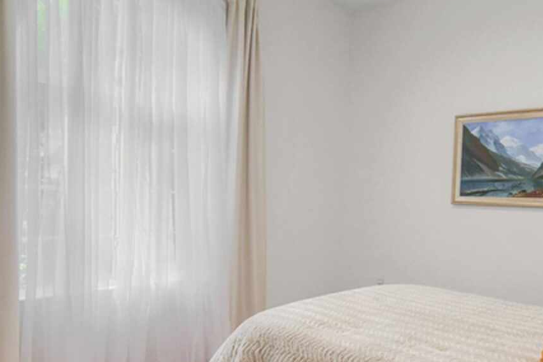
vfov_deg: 46.9
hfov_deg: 66.3
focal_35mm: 27
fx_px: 407
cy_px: 251
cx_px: 344
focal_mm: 12
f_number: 4
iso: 400
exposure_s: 1/80
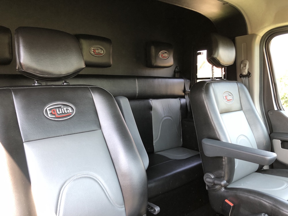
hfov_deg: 63.4
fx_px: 233
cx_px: 144
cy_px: 108
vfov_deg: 49.7
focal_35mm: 28
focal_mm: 4
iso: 32
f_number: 1.8
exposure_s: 1/40
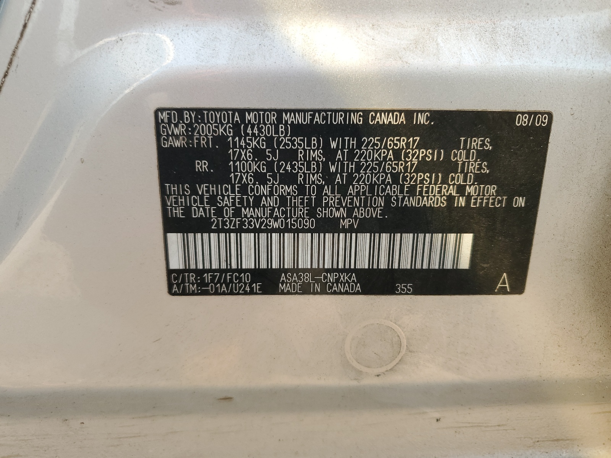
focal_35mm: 26
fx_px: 459
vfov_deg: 53.1
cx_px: 306
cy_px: 229
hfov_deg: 67.3
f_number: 1.5
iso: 50
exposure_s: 1/179
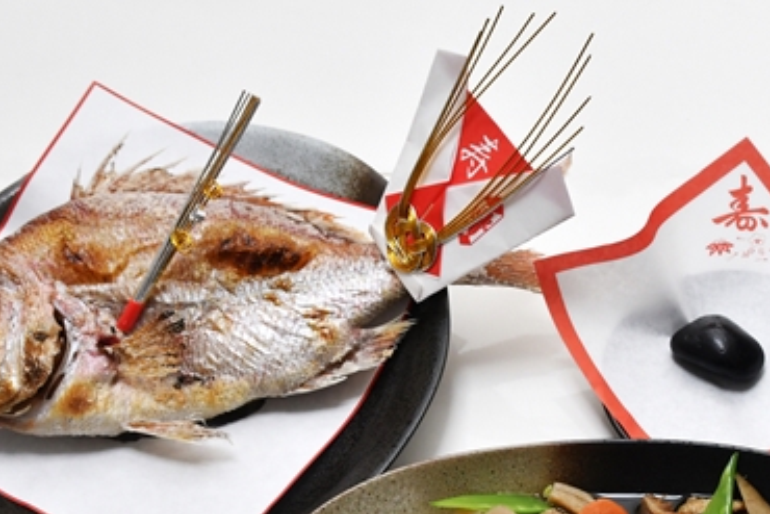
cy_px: 461
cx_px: 574
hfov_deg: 24.8
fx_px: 1733
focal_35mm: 81
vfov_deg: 16.6
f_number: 7.1
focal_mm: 27
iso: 800
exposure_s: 1/60
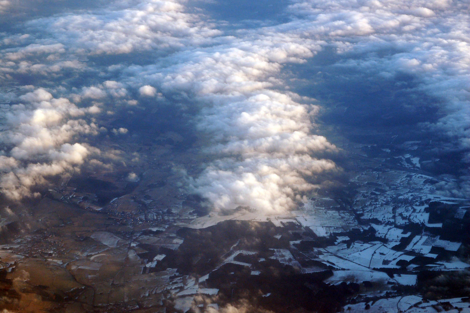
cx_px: 235
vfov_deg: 12.2
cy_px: 156
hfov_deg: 18.2
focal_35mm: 112
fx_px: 1467
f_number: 10
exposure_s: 1/200
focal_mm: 75
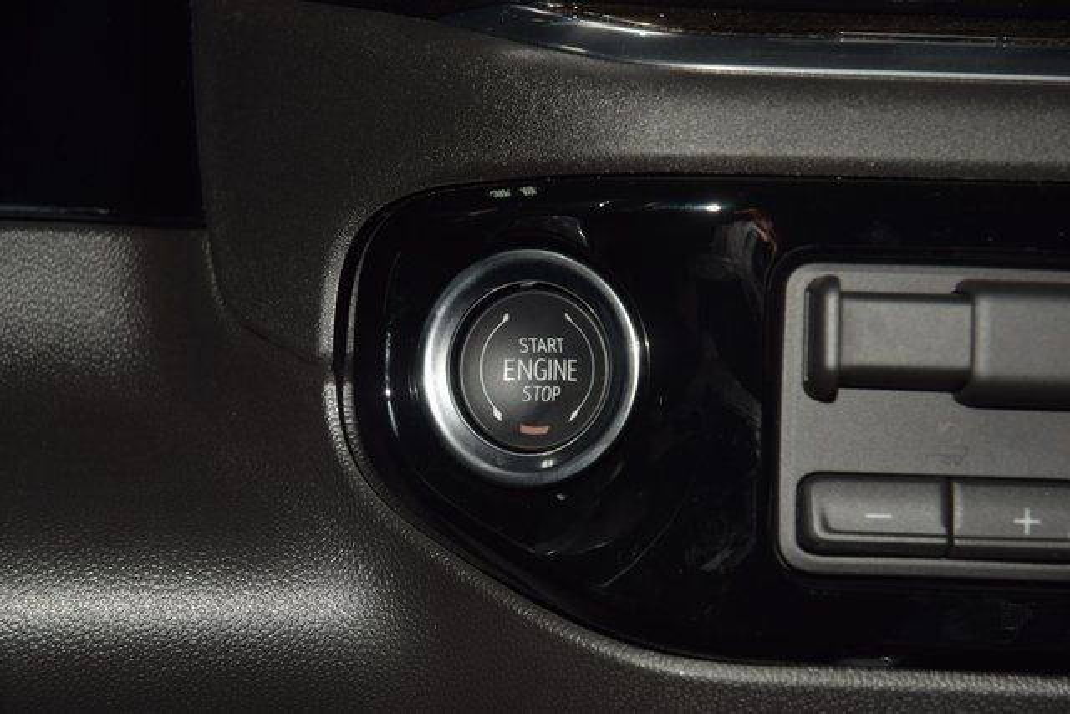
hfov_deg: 19.5
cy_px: 357
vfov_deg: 13.0
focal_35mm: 105
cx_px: 535
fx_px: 3121
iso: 100
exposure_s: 1/125
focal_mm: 70
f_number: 8
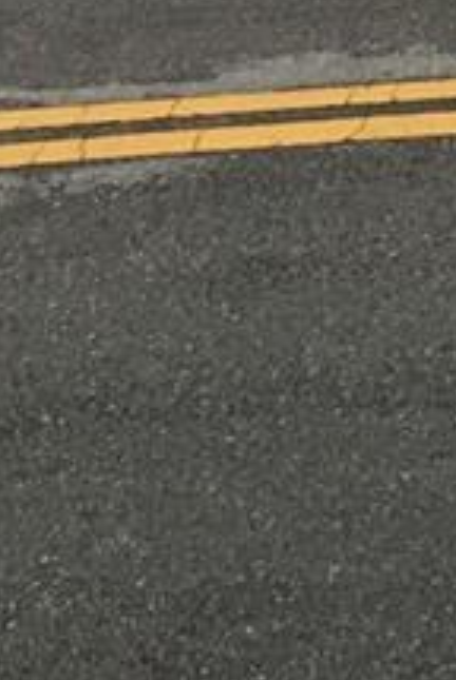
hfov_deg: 7.7
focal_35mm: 168
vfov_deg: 10.9
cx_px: 1039
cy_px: -756
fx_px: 3182
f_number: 2.2
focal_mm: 4.15
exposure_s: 1/15
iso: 32
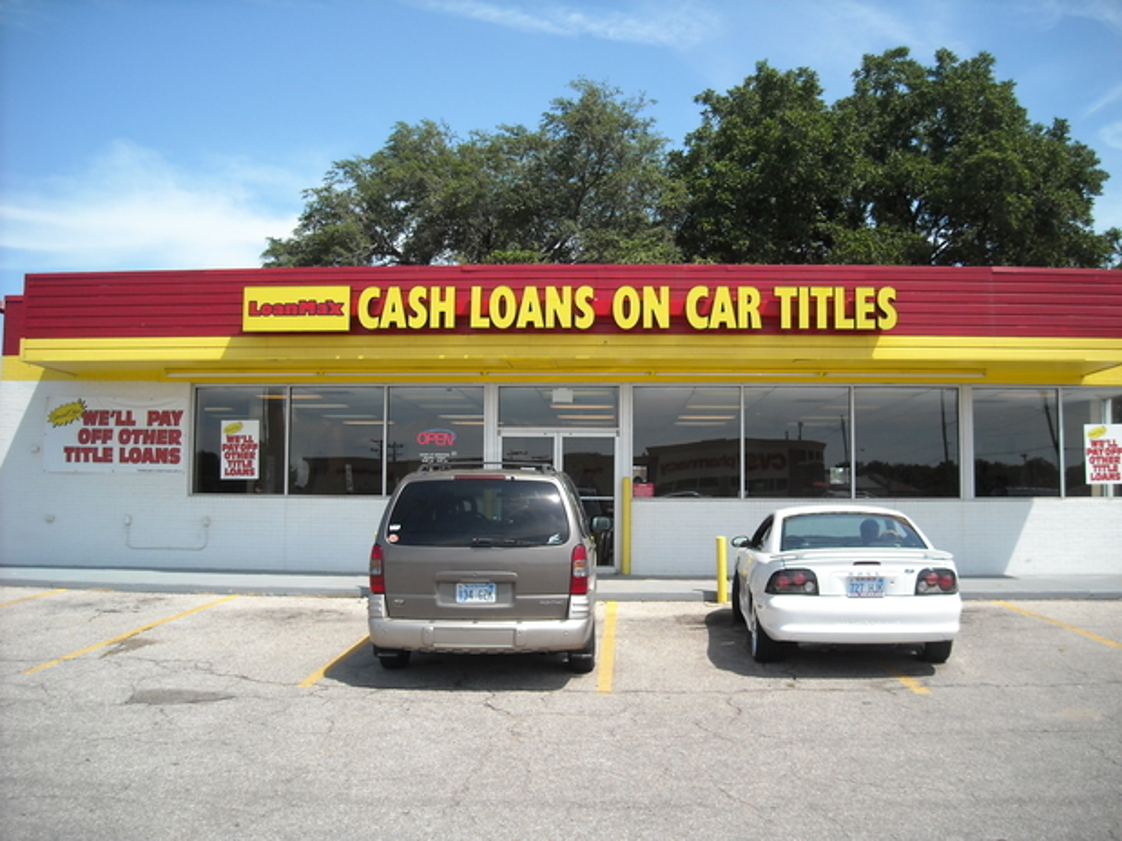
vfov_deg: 40.7
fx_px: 1134
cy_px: 420
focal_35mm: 35
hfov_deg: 52.6
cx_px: 561
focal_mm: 5.7
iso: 64
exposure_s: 1/192
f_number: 5.6
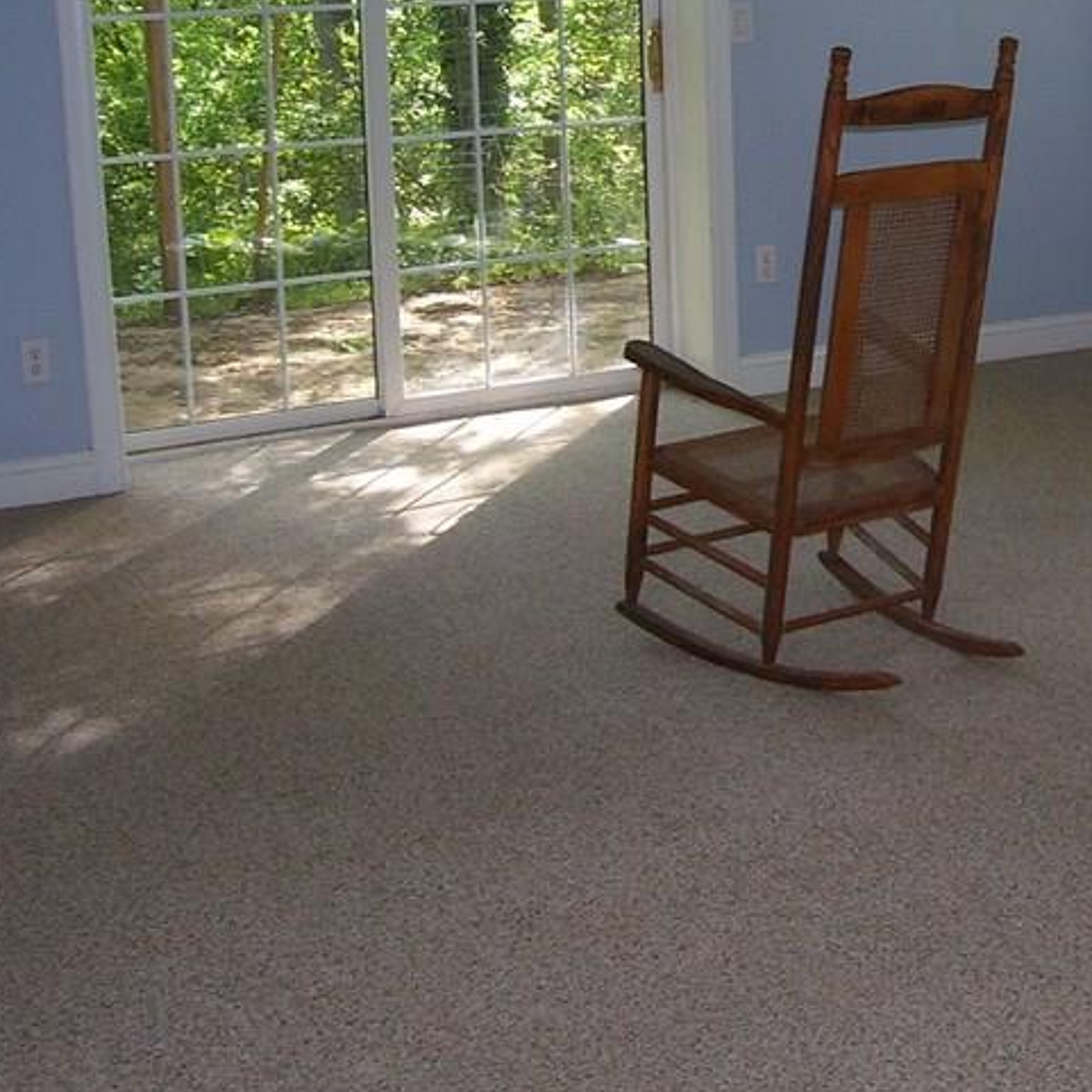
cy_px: 245
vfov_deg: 26.5
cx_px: 967
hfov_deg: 26.1
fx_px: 2284
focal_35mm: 64
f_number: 2.7
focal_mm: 5.6
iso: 80
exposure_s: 1/60
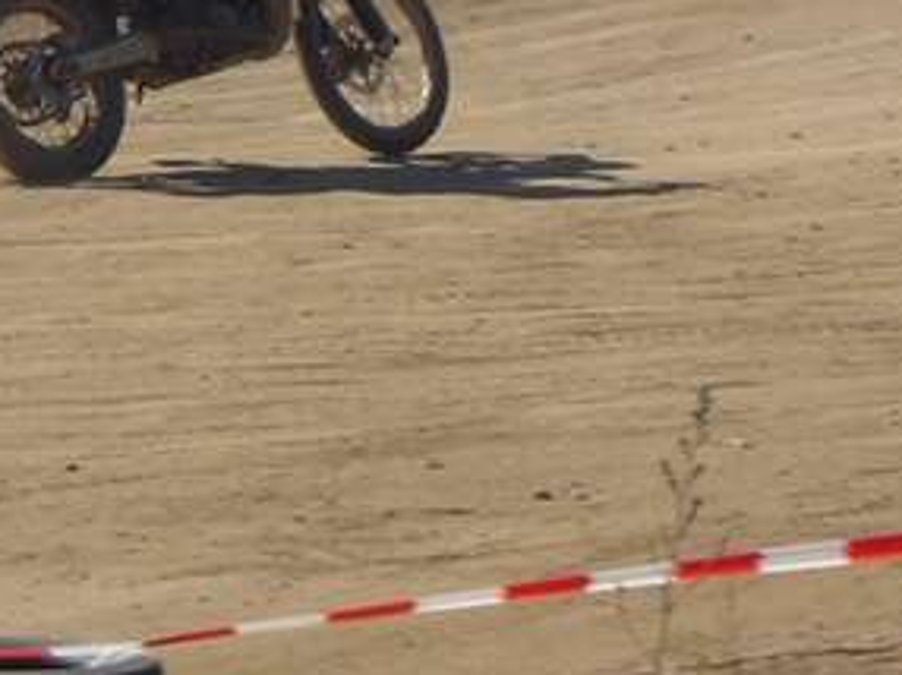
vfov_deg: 4.1
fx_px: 9477
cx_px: 104
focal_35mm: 364
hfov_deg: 5.4
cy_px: -306
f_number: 9.6
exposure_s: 1/125
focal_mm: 16
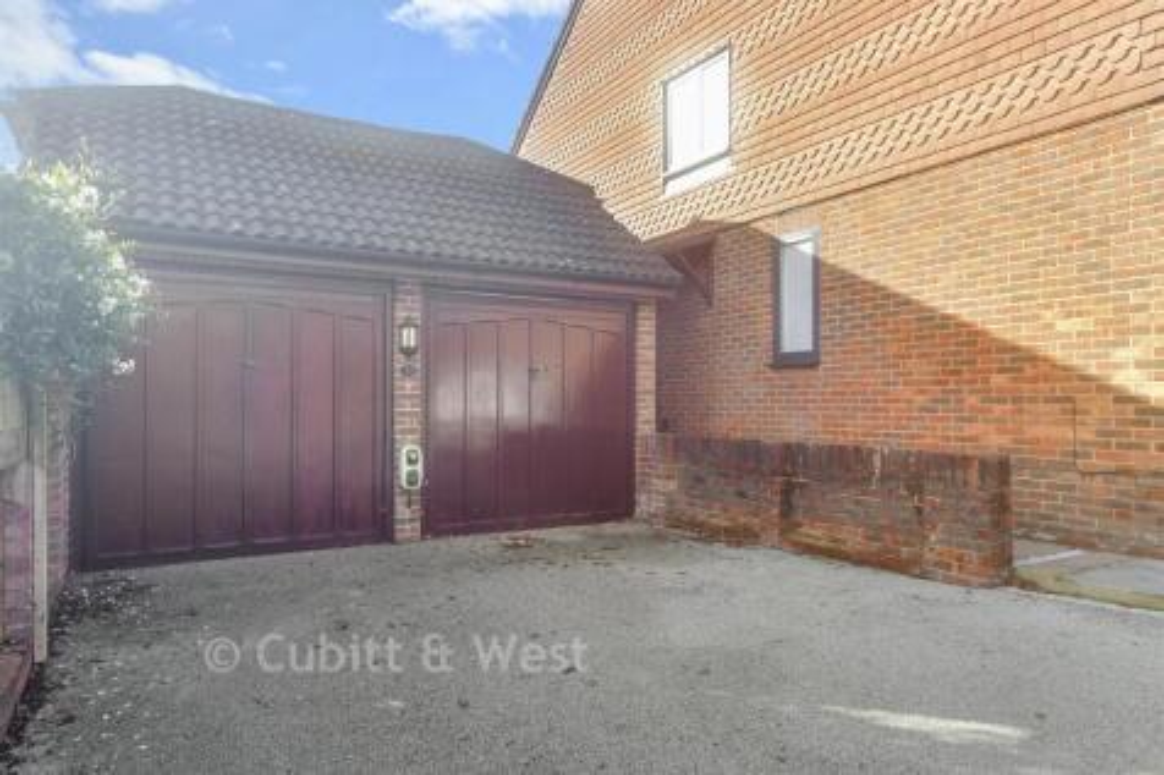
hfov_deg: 78.6
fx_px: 711
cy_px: 388
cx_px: 582
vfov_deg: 57.2
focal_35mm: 22
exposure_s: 1/80
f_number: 8
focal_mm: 15
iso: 160
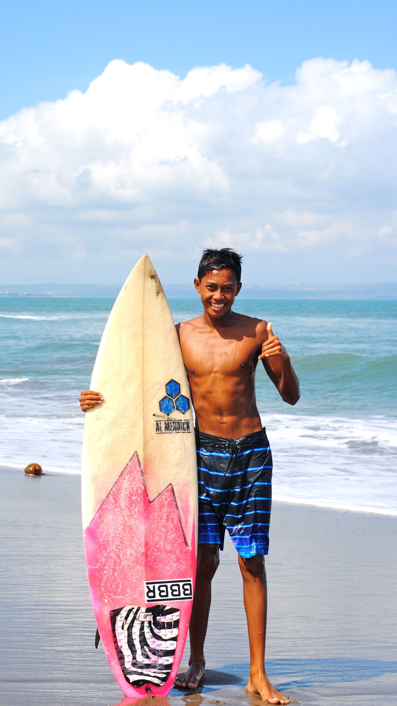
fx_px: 1478
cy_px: 354
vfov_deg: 26.8
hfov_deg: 15.3
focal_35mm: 79
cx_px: 165
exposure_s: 1/320
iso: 100
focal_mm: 50
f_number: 9
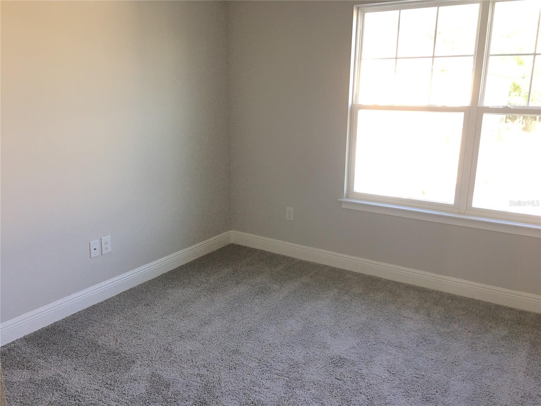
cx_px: 270
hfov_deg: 61.7
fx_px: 453
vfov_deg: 48.2
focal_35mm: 29
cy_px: 203
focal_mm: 4.15
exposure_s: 1/30
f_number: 2.2
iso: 40
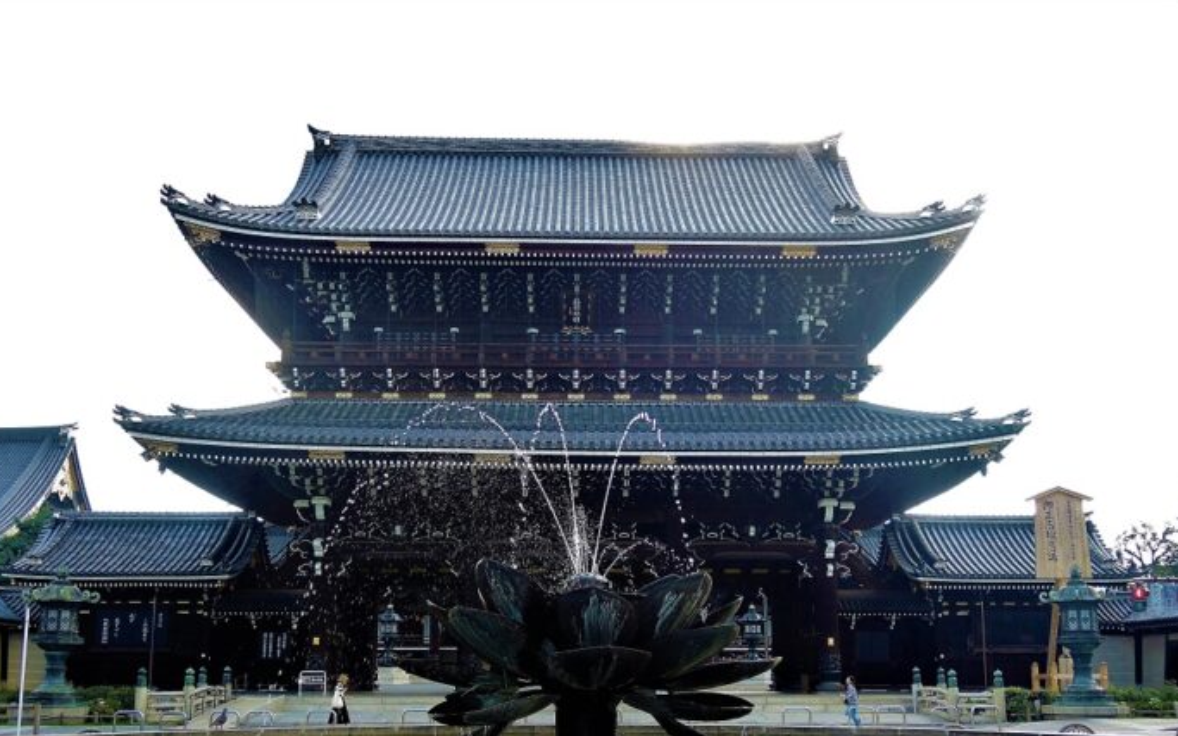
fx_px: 1220
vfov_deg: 33.5
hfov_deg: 51.5
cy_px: 446
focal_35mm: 38
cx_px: 580
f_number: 2.2
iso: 80
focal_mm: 7.6
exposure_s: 1/250
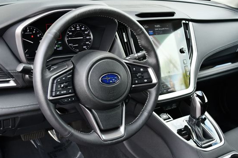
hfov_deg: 38.9
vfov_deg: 26.4
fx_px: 337
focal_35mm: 51
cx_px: 121
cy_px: 75
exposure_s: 1/250
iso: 450
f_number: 3.8
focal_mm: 22
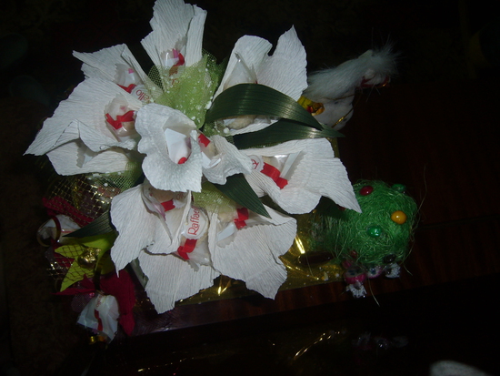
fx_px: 506
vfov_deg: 40.7
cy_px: 188
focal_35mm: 35
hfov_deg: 52.6
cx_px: 250
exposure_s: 1/30
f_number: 2.8
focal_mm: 5.8
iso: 80
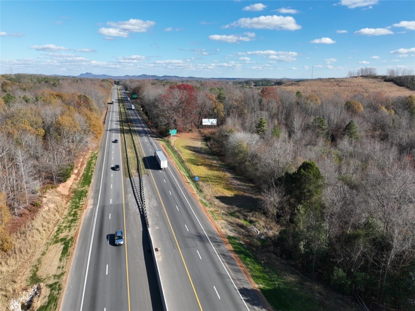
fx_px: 288
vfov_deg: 56.8
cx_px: 208
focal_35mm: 24
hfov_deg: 71.6
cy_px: 156
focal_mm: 12.29
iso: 130
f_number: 2.8
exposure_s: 1/200
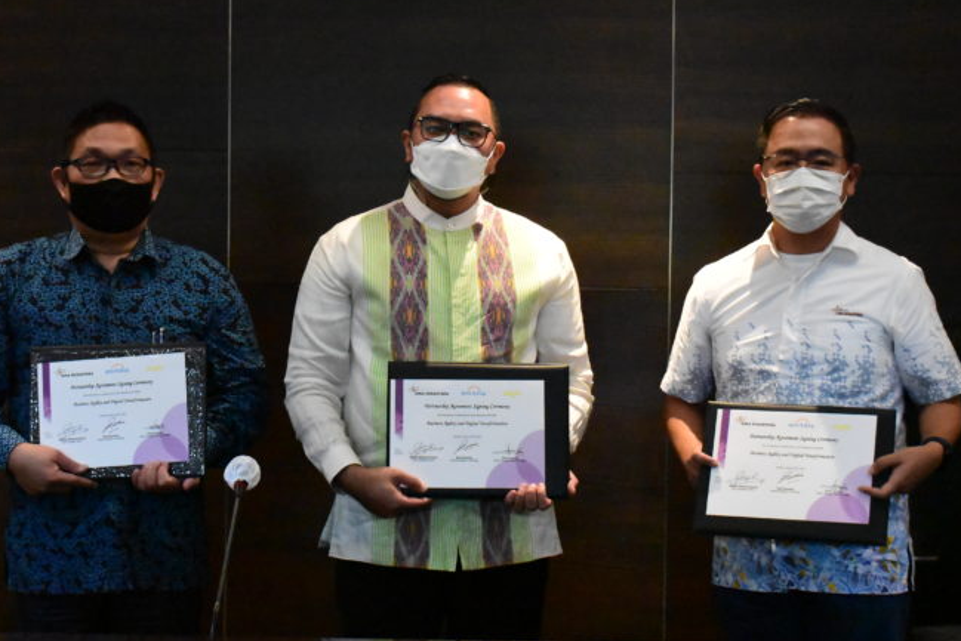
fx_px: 1896
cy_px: 324
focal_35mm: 71
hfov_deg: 28.4
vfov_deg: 19.2
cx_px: 444
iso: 16000
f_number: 5.6
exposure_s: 1/200
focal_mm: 40
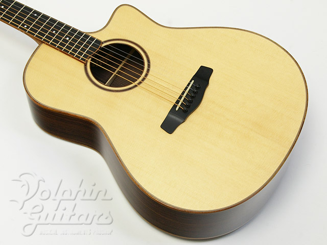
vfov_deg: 24.4
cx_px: 164
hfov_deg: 32.2
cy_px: 122
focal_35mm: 60
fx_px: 567
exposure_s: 1
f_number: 16
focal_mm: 40
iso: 400
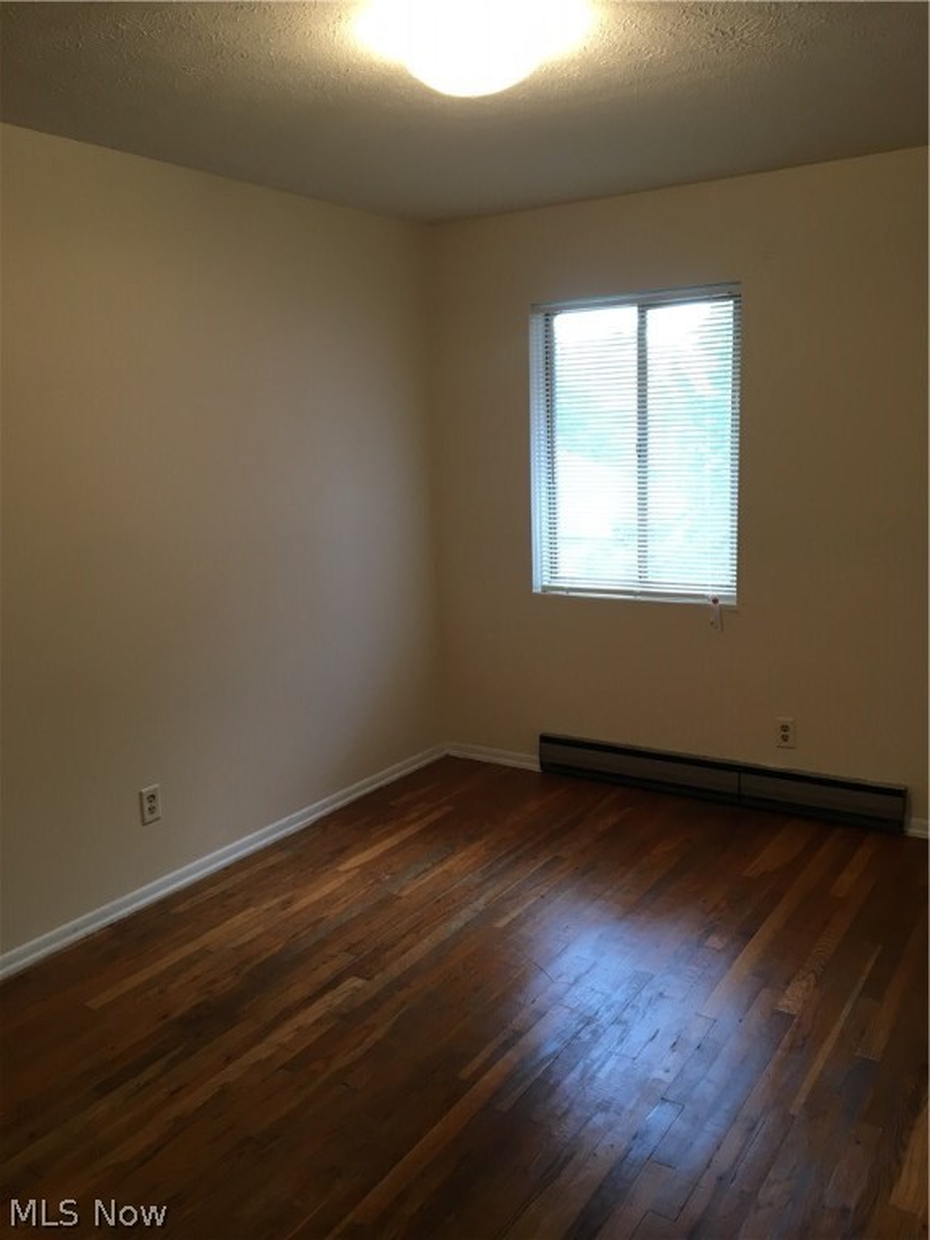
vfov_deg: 61.7
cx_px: 465
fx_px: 1039
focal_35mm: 29
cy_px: 620
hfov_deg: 48.2
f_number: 2.2
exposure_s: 1/30
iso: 64
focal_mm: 4.15
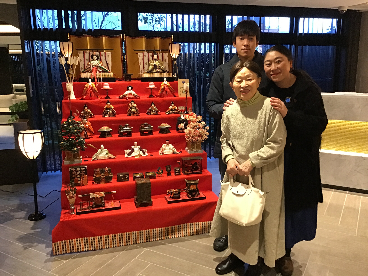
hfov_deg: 58.4
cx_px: 184
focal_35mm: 31
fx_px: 330
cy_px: 138
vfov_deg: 45.4
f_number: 2.4
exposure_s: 1/30
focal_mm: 3.3
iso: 200
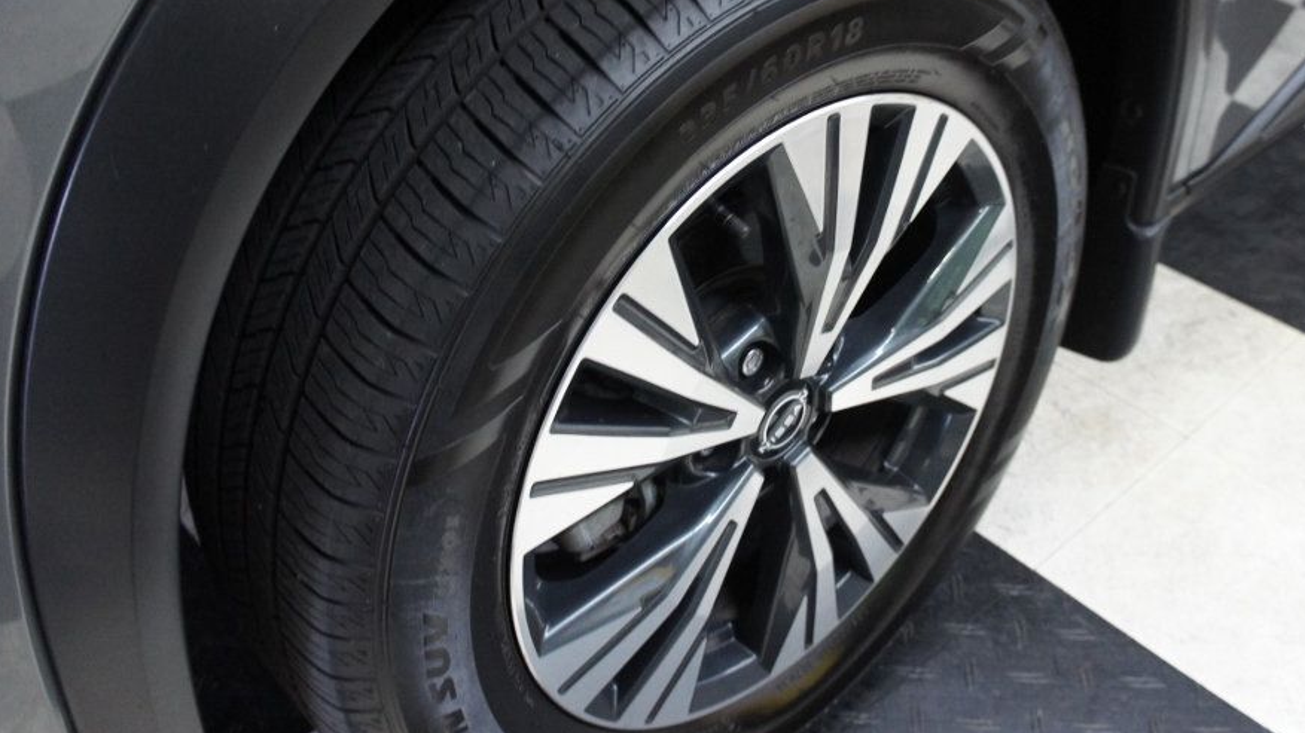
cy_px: 292
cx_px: 728
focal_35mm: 33
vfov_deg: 35.5
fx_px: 1142
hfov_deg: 59.3
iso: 1600
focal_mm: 18
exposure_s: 1/50
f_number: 3.5
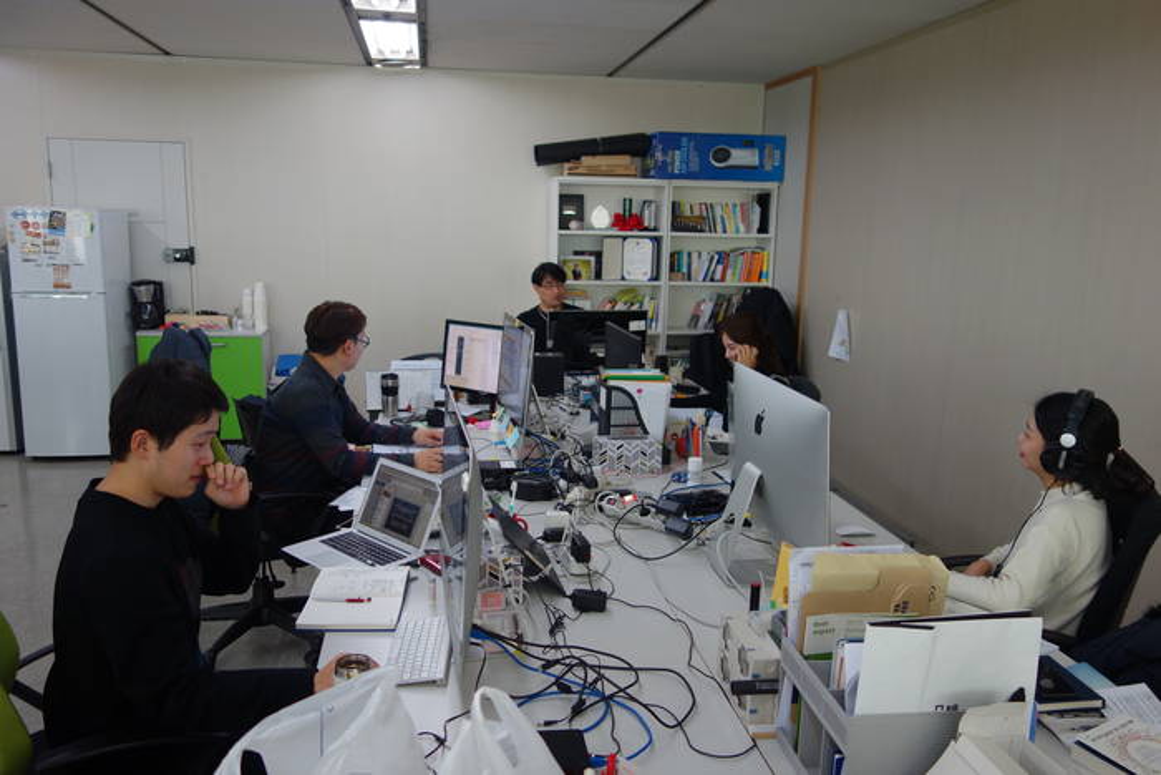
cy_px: 388
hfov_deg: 65.5
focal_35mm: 28
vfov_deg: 46.4
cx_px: 580
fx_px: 903
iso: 125
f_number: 1.8
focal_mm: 10.4
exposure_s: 1/100
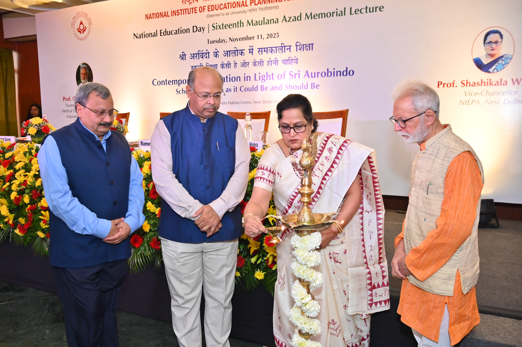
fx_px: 456
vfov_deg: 41.7
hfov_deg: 59.5
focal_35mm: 32
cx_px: 261
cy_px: 174
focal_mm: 31.5
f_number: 5.6
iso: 2000
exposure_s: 1/160
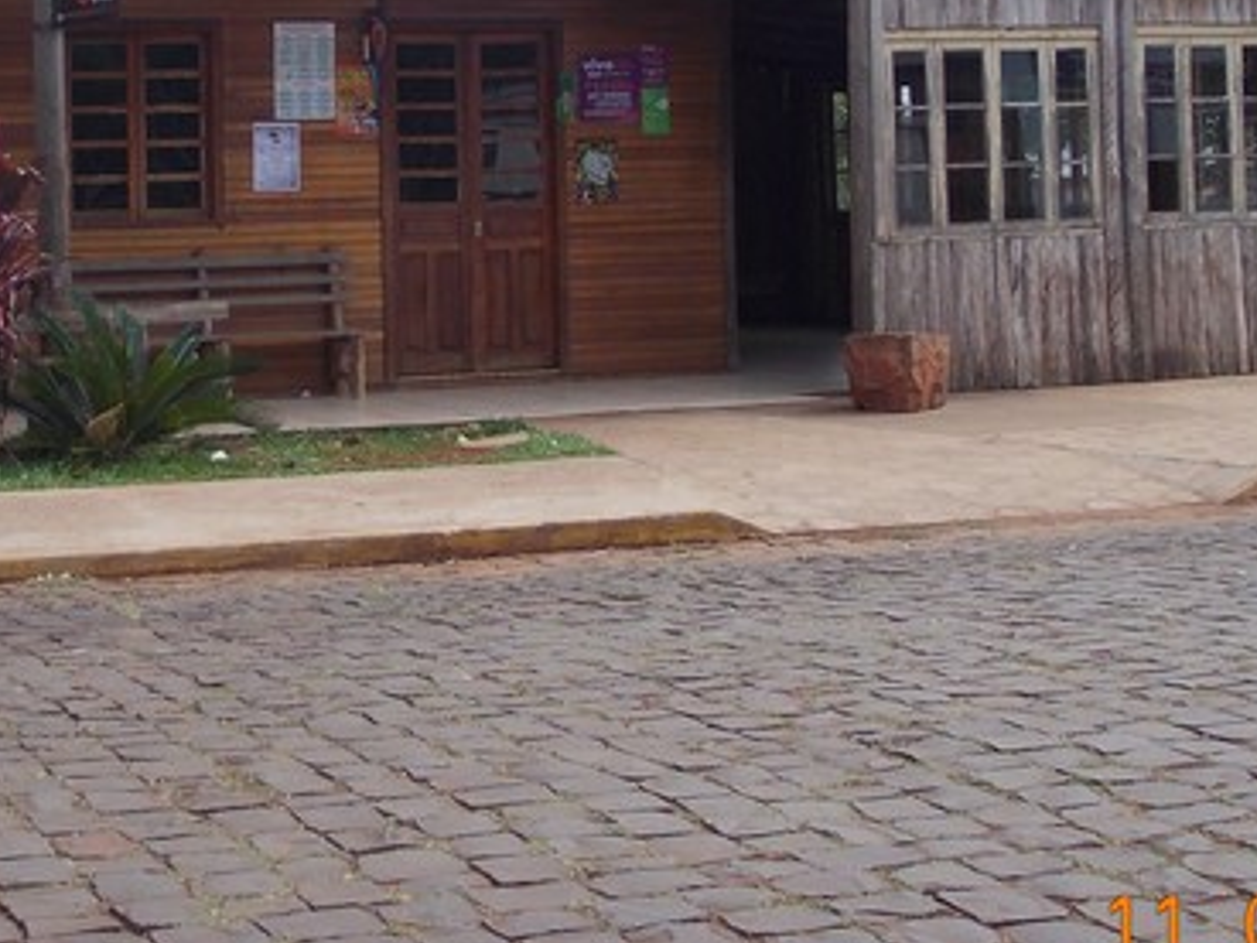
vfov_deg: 18.5
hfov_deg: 24.6
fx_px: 2869
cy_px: 178
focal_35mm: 79
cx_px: 396
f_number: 6.2
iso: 80
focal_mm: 5.3
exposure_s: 1/160
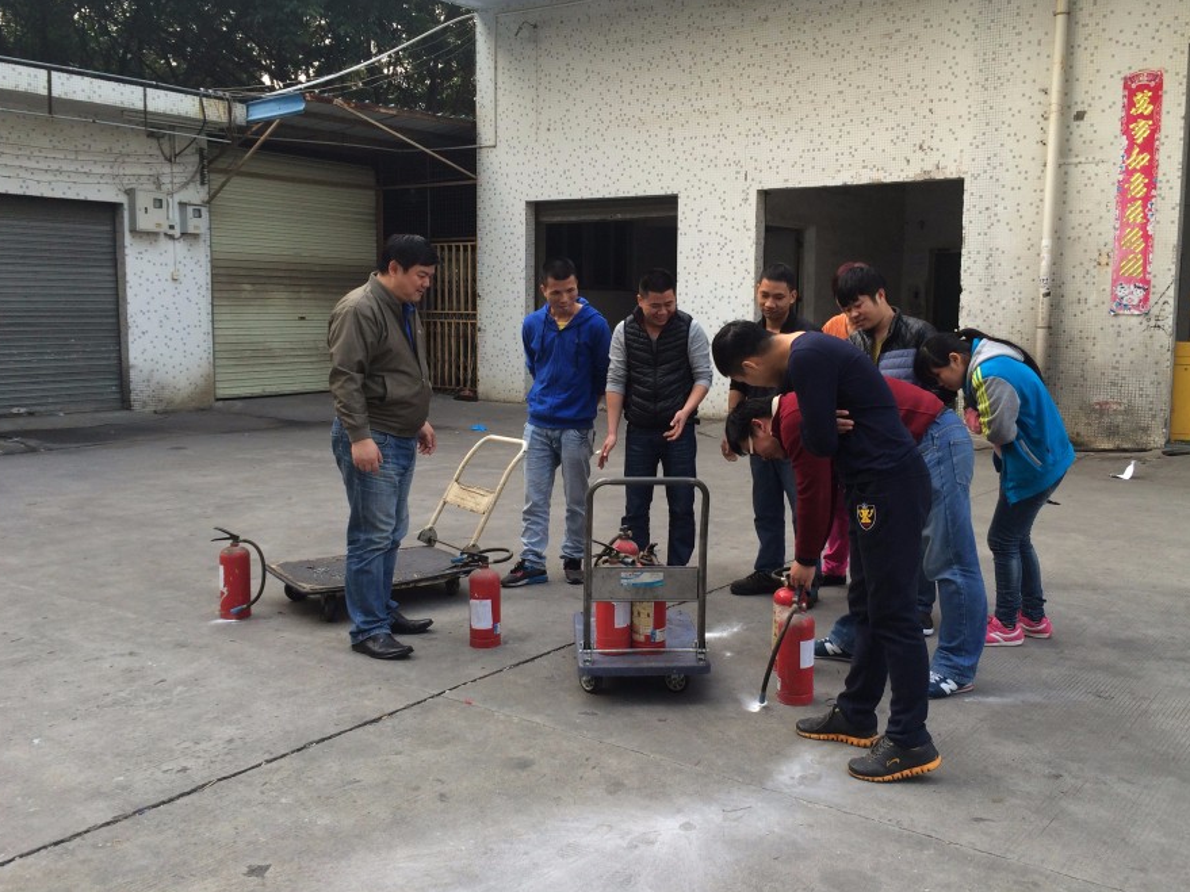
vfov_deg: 44.1
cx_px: 639
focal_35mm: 32
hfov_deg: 56.8
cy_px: 422
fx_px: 1100
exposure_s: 1/100
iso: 50
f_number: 2.2
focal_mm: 4.15
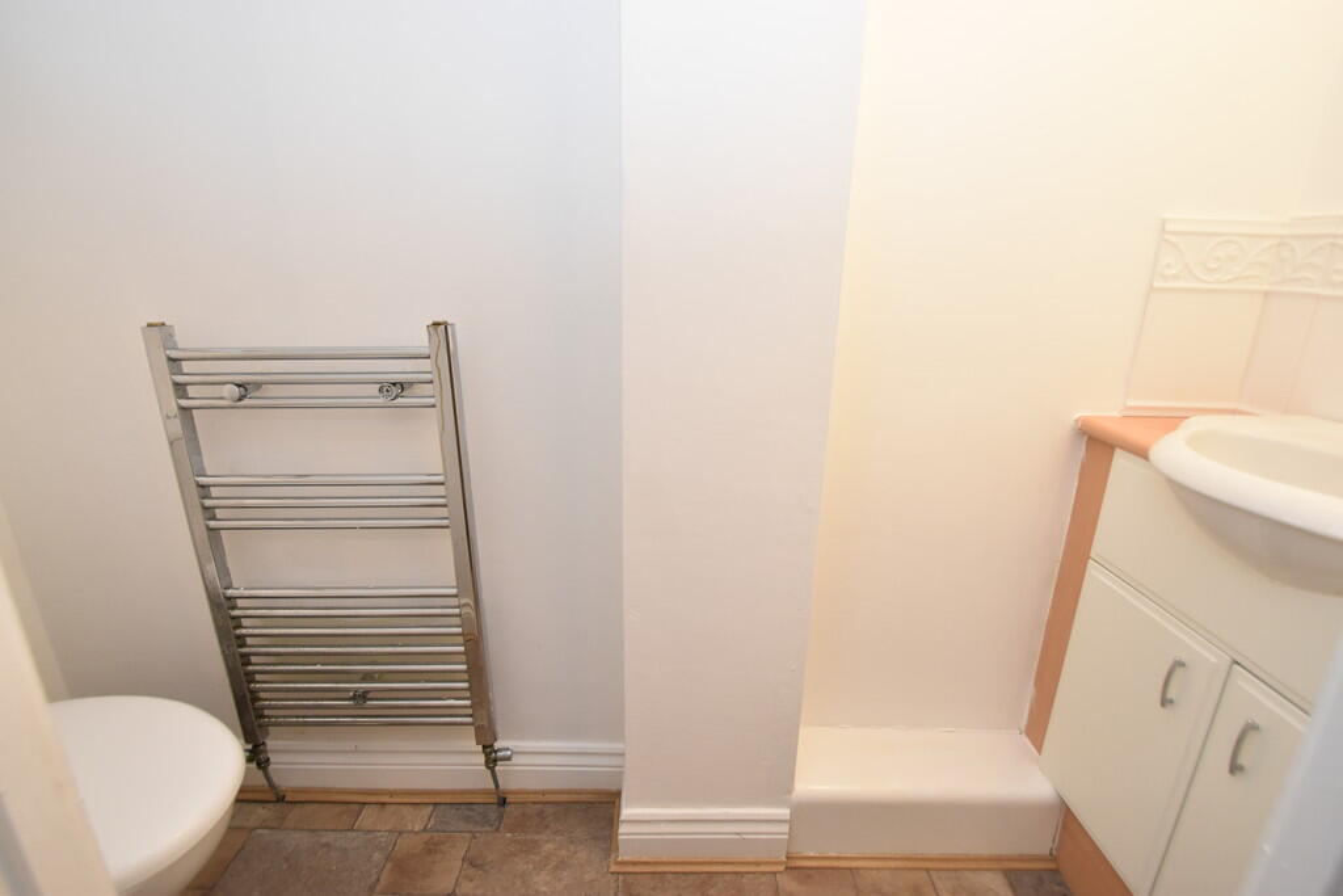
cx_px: 672
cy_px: 448
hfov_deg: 95.0
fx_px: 616
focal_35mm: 16
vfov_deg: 72.1
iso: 800
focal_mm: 11
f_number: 4.5
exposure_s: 1/80
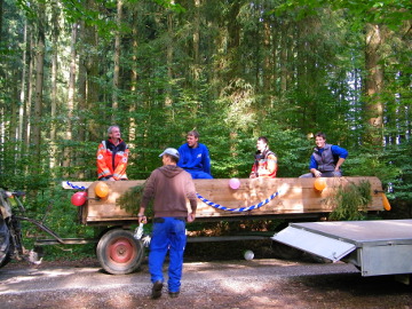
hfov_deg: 42.9
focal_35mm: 44
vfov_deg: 32.9
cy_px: 154
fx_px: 524
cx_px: 206
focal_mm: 7.9
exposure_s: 1/40
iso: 200
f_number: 3.9
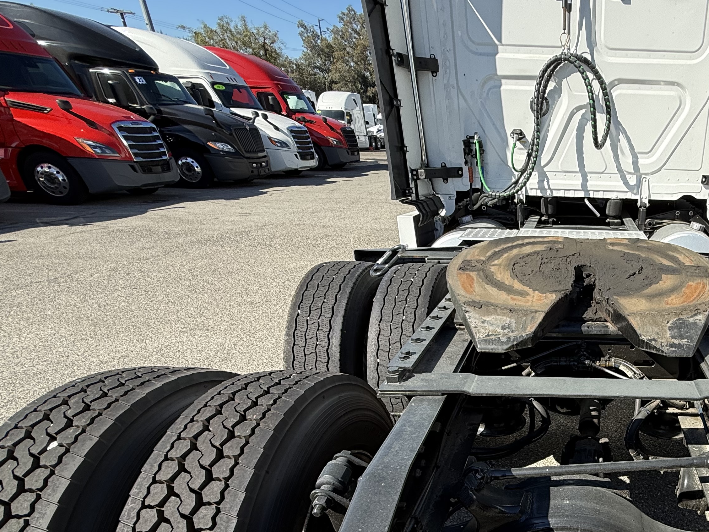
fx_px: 512
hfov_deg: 62.1
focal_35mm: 25
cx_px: 590
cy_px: 424
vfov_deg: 51.5
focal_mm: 2.22
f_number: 2.2
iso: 50
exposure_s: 1/619
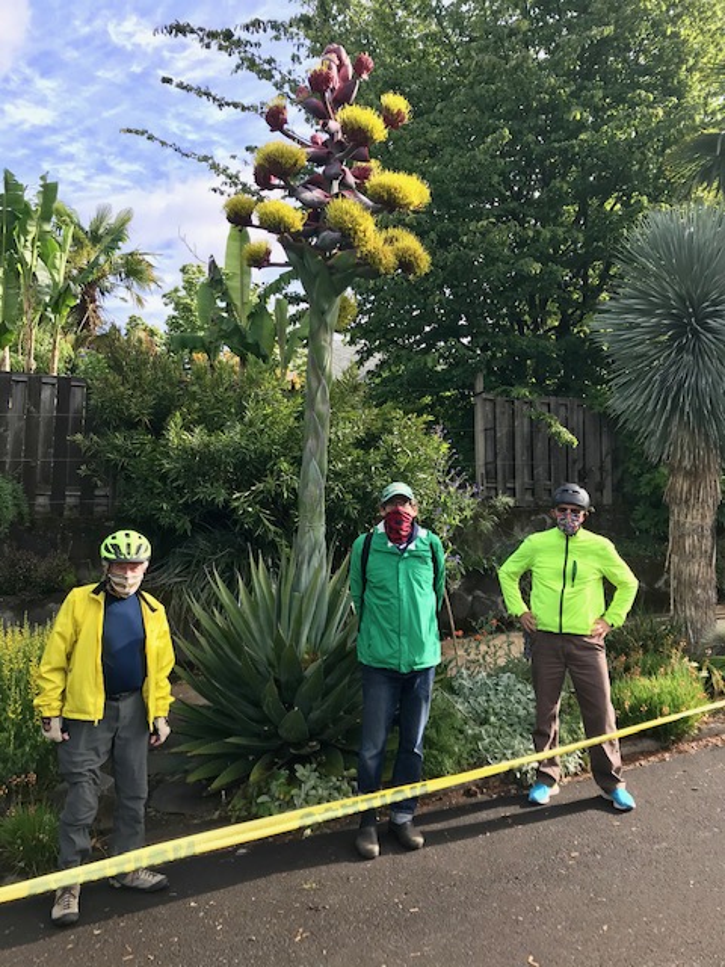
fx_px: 782
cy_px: 484
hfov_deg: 49.7
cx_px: 362
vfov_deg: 63.4
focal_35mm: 28
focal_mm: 3.99
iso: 20
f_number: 1.8
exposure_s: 1/602
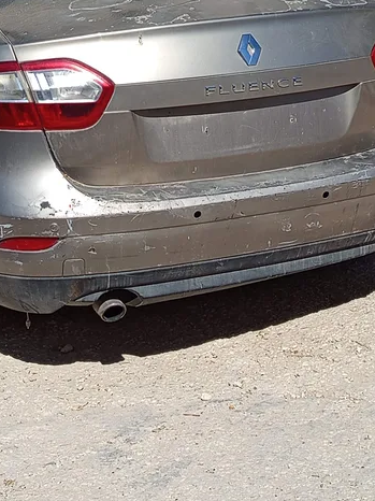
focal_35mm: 85
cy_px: 219
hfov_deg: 17.3
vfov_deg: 23.0
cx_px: 176
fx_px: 1229
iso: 52
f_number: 1.7
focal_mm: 5.24
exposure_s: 1/1709
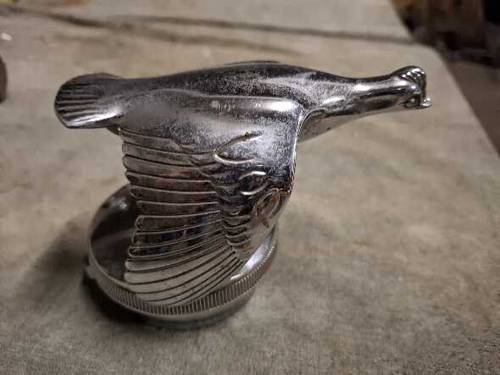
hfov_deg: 73.9
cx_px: 250
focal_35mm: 23
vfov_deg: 58.9
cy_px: 188
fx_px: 332
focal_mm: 5.54
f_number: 1.8
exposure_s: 1/24
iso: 500
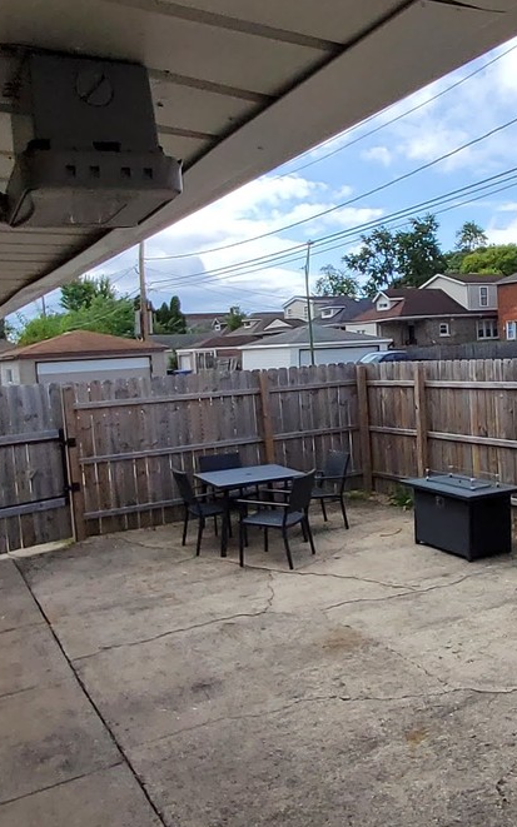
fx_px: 676
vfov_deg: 62.8
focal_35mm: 30
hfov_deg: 41.1
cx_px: 362
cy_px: 374
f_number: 2.2
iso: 50
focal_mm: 1.13
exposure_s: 1/1235
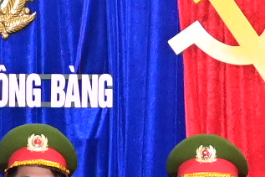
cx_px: 257
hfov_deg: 6.4
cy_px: 304
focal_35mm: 323
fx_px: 2376
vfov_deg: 4.2
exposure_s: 1/200
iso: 2500
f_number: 4.5
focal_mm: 35
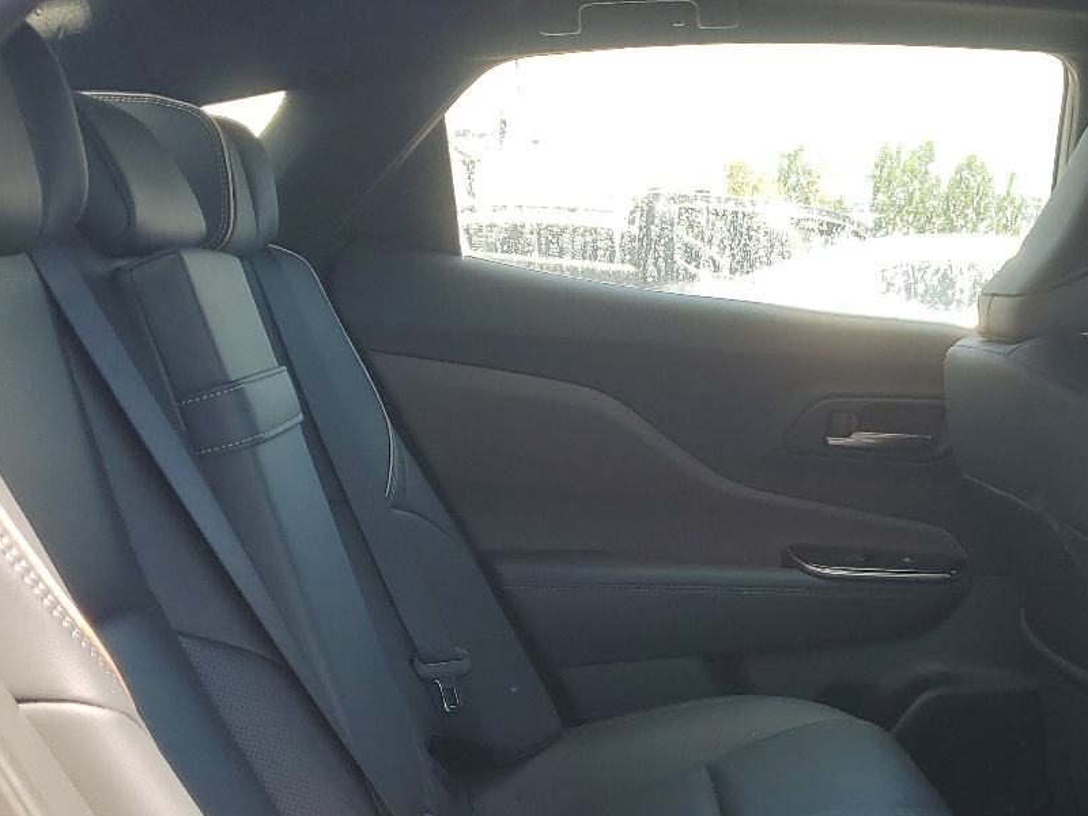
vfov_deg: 27.2
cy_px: 706
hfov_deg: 35.4
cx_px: 896
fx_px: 1634
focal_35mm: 52
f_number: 1.5
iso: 50
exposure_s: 1/345
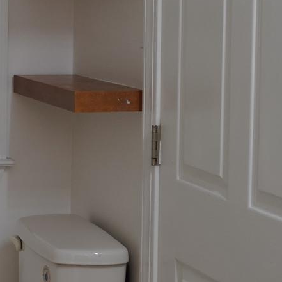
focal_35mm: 142
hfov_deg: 12.1
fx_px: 1309
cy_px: 95
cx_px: -31
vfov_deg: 12.3
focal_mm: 36
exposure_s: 1/160
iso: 1000
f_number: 4
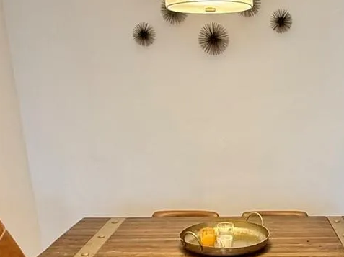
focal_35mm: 47
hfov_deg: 39.3
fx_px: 467
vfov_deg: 29.9
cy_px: 218
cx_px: 261
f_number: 2.2
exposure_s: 1/60
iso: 320
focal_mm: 2.22
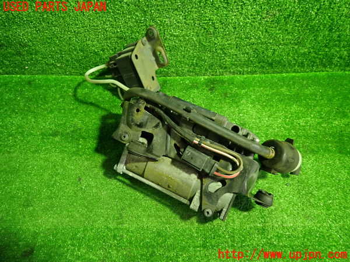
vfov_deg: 54.9
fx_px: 253
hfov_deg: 69.4
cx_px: 175
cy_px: 131
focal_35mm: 25
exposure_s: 1/30
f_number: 2
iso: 320
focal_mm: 4.5
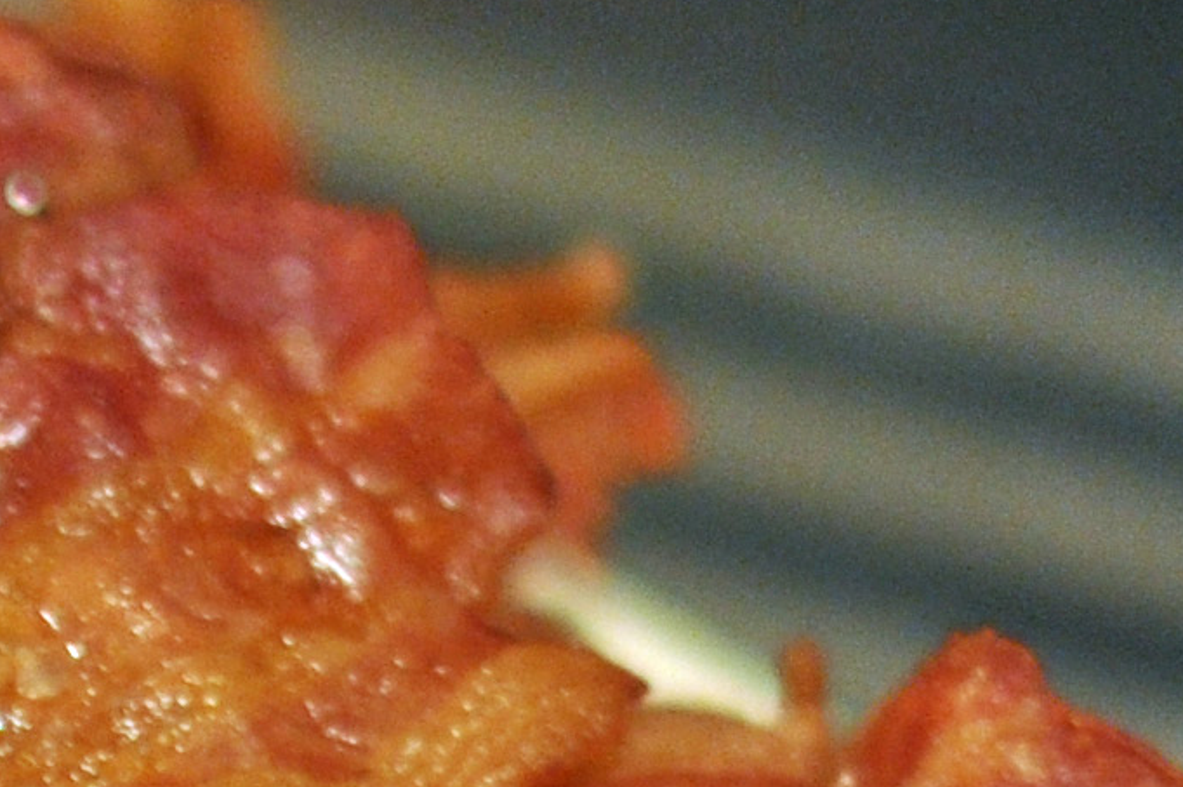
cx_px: -1437
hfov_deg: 4.3
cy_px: 1600
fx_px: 15499
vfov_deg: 2.9
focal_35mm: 472
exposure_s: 1/100
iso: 500
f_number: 1.4
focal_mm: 50
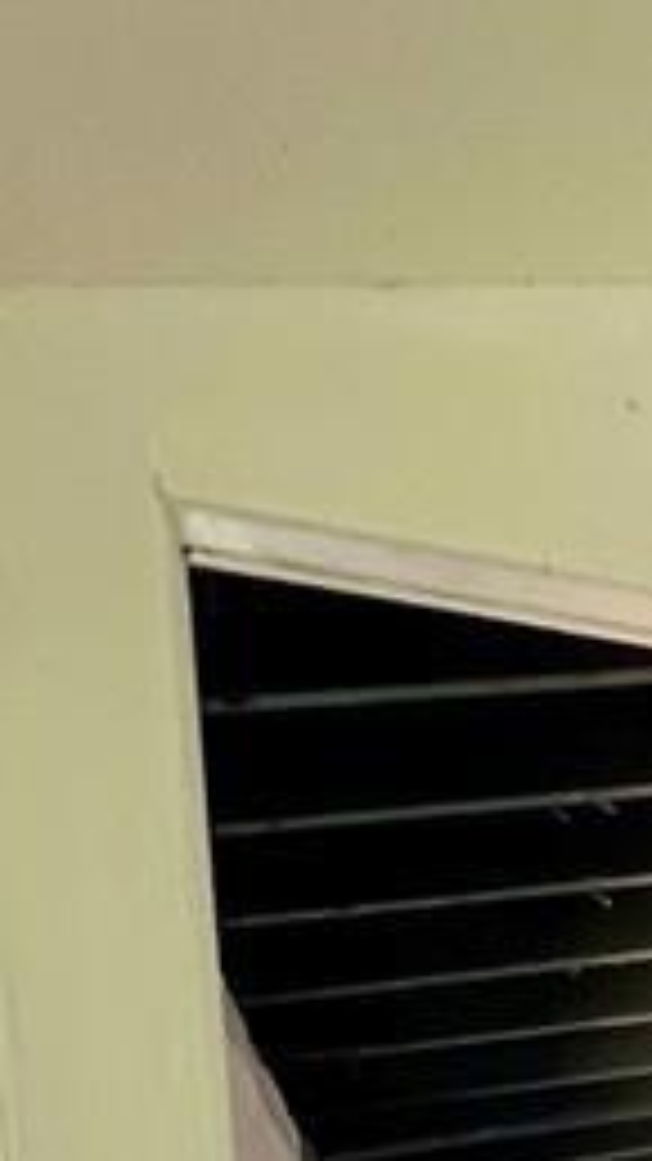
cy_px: 1872
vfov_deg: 23.4
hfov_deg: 13.5
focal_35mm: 66
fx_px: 2030
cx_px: 1556
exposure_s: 1/60
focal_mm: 1.57
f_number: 1.8
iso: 125
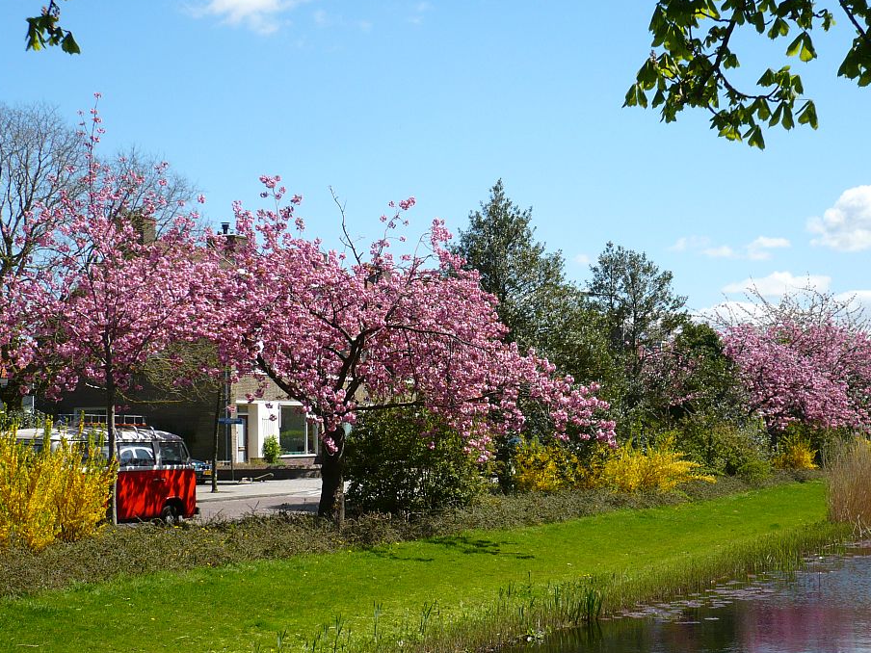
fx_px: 1711
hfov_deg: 28.5
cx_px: 486
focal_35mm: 68
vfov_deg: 21.6
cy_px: 354
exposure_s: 1/800
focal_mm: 9.9
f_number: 3.7
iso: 100
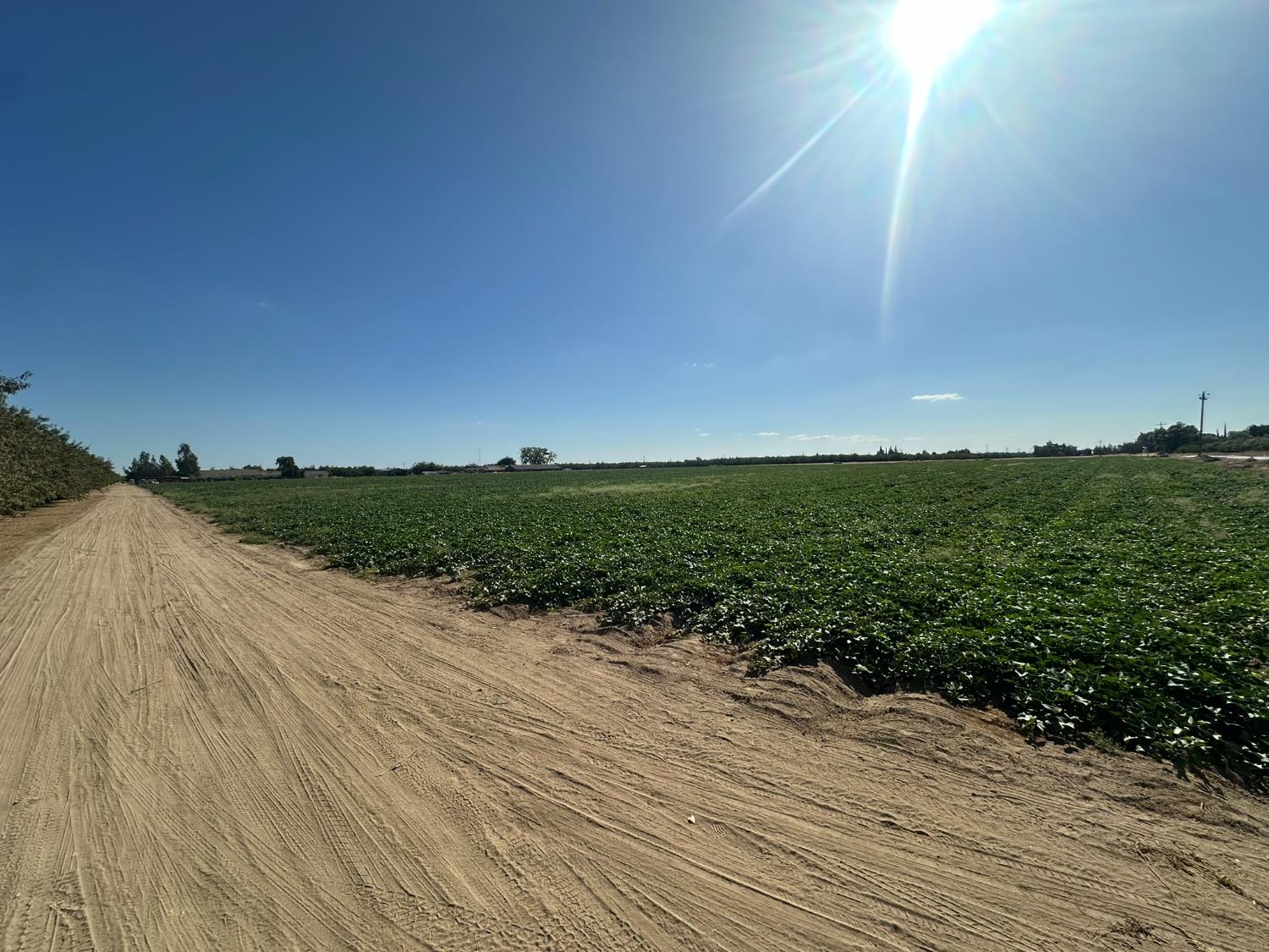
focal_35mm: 14
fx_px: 513
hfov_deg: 102.1
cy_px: 476
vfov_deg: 85.7
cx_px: 634
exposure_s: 1/4464
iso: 50
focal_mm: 2.22
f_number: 2.2
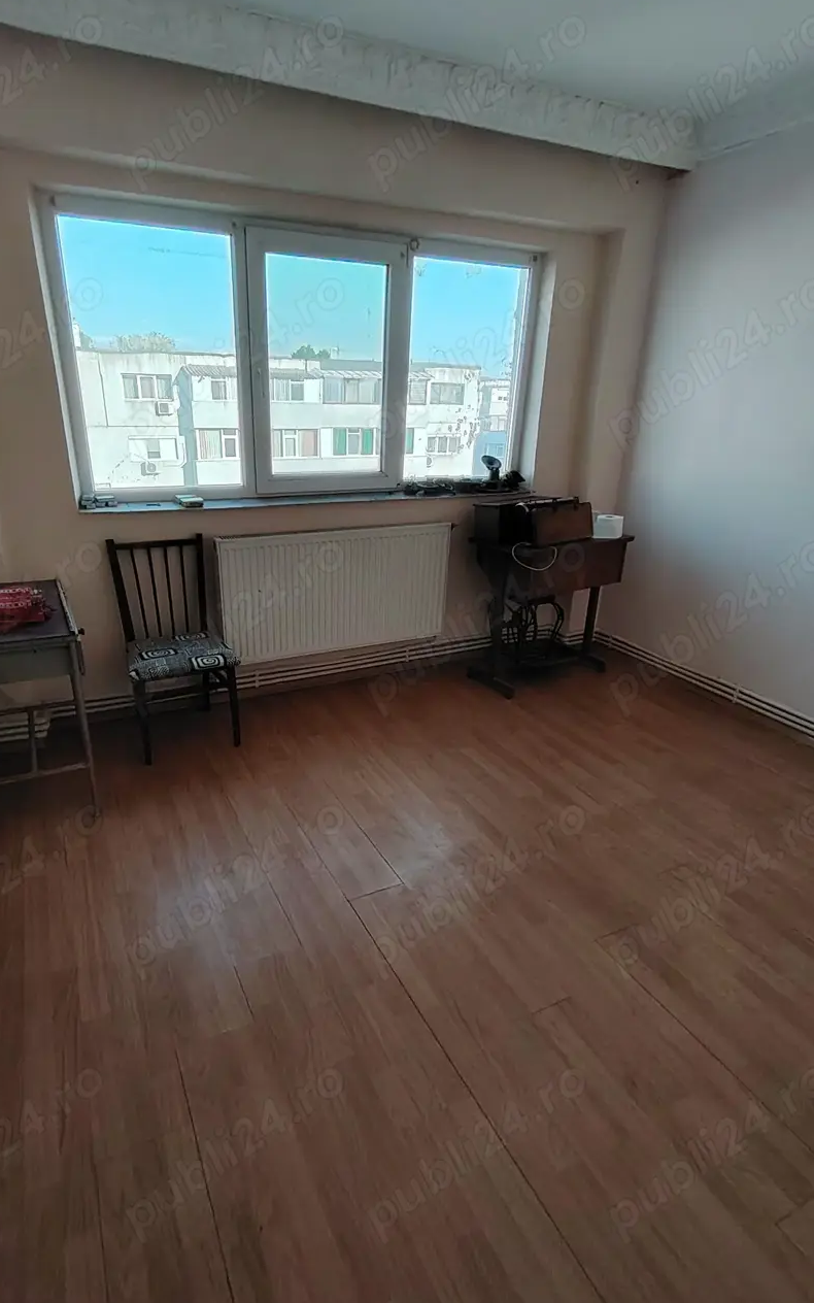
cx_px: 352
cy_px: 679
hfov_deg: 62.0
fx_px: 674
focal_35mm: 19
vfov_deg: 87.9
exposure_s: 1/128
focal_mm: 1.43
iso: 100
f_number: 2.2
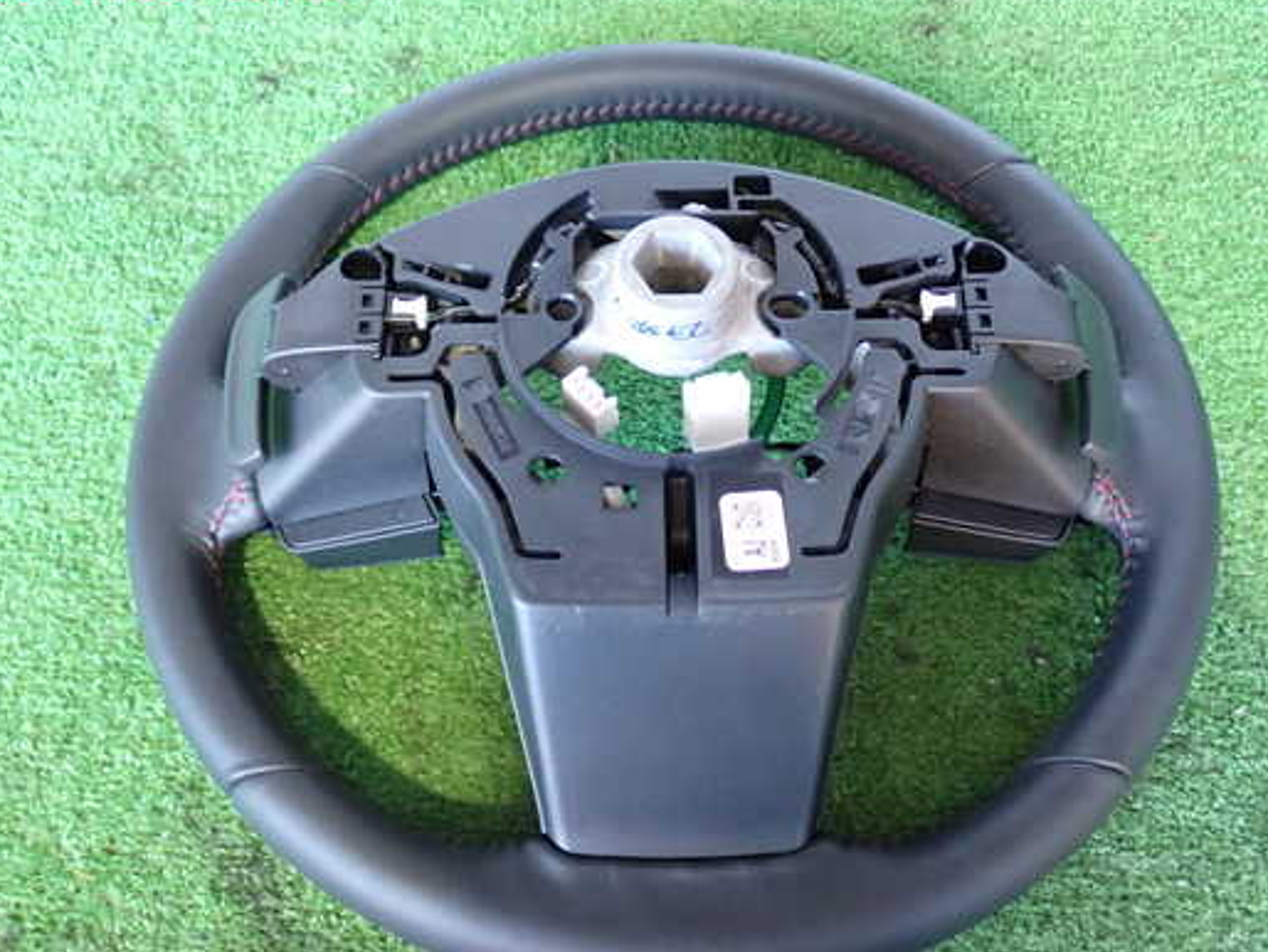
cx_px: 649
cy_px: 501
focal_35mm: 42
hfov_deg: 44.8
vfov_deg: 34.4
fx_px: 1539
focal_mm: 6.37
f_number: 2.5
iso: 800
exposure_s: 1/30
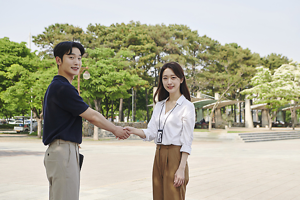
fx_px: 558
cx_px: 150
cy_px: 100
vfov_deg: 20.3
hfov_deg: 30.1
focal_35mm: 67
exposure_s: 1/320
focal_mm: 56
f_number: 5.6
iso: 160
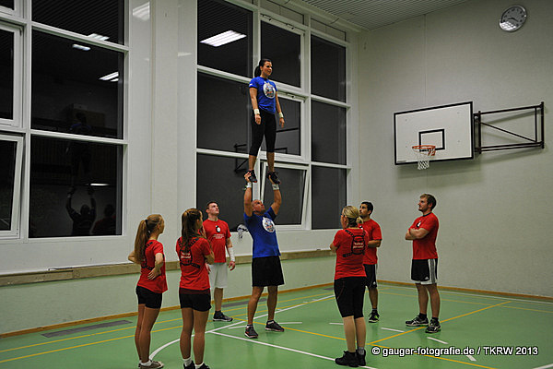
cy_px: 184
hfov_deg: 55.8
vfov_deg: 38.9
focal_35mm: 34
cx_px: 276
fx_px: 522
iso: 1000
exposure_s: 1/250
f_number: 2.8
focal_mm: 34
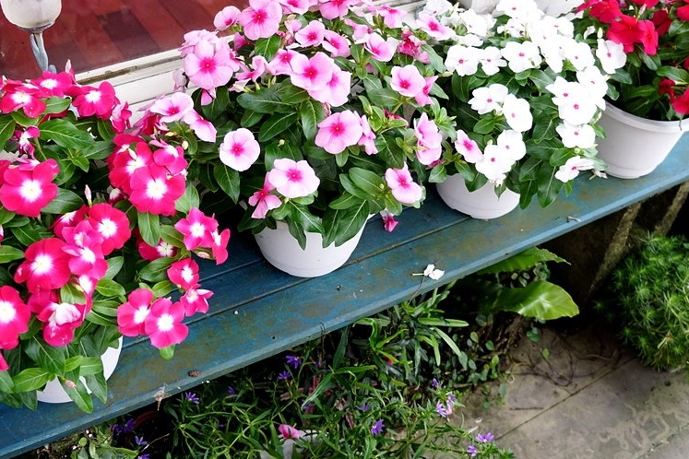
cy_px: 215
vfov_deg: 35.9
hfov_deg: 51.9
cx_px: 322
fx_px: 708
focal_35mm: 37
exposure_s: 1/400
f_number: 3.5
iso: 800
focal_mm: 18
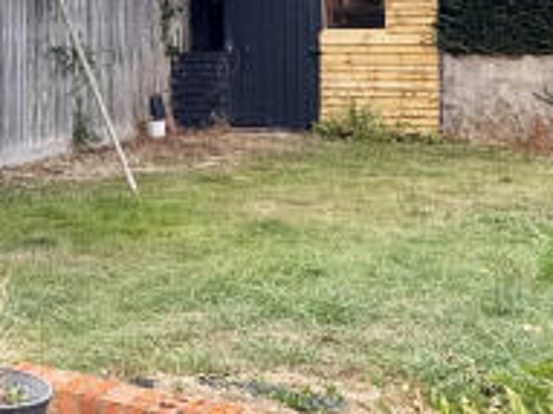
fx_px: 1197
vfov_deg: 19.1
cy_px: 0
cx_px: -345
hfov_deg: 20.8
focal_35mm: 75
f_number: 2.2
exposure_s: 1/210
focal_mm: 2.22
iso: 40
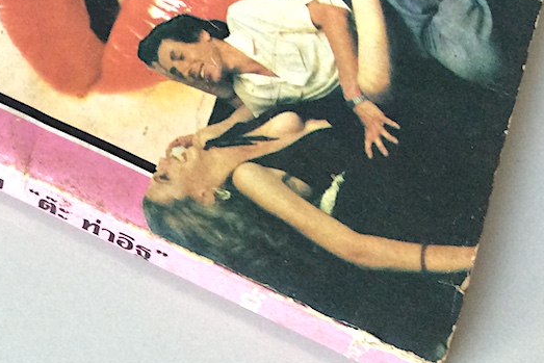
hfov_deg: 27.0
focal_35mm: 72
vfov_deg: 18.3
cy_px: -24
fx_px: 1088
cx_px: 44
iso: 80
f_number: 2.4
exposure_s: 1/25
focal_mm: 3.3
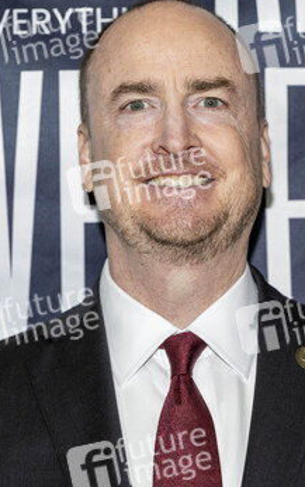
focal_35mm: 141
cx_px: 180
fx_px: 1874
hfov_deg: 9.3
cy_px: 251
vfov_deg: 14.8
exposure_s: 1/200
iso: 800
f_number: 5.6
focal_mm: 120
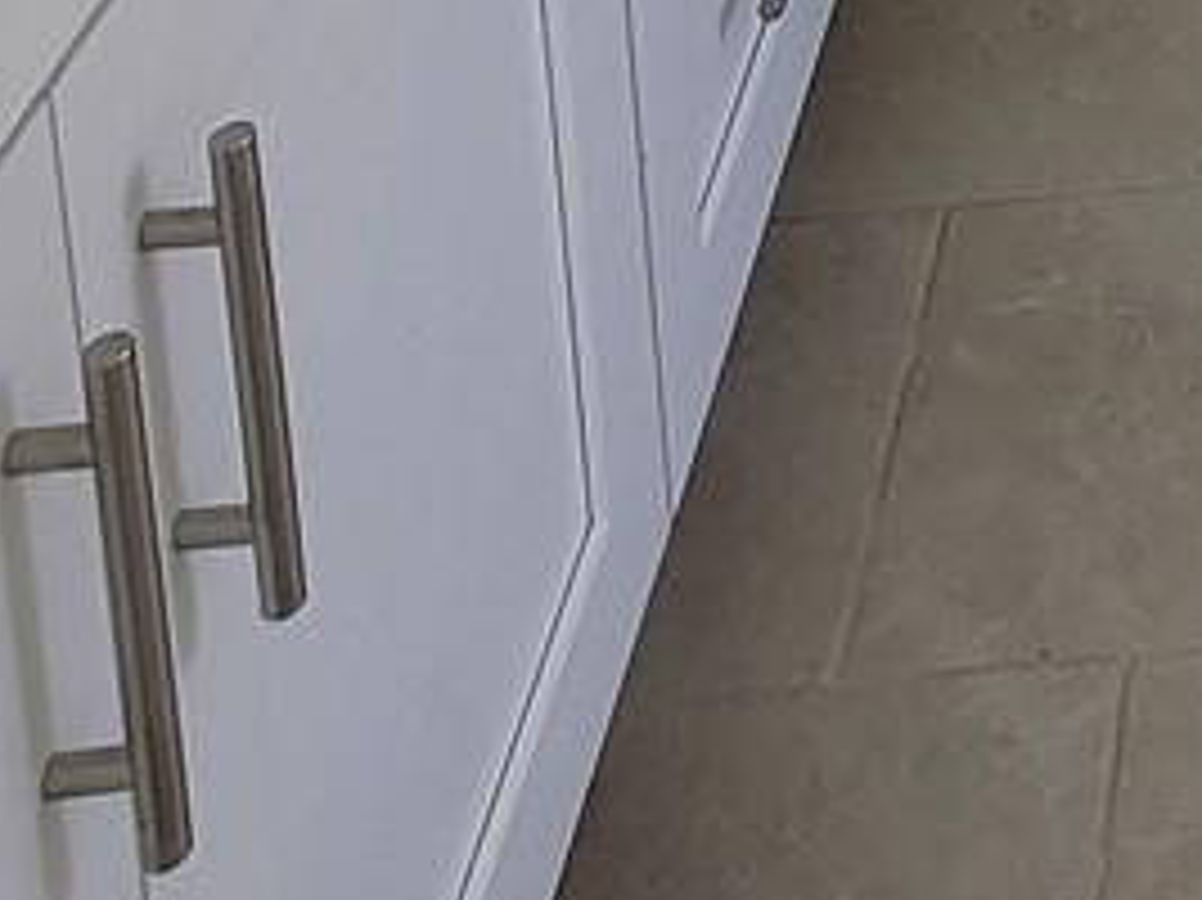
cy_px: -1552
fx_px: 2707
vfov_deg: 12.3
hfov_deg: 21.0
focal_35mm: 78
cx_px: 1837
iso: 64
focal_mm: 2.2
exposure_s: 1/60
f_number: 2.2
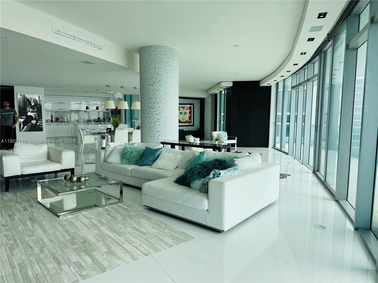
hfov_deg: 71.6
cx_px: 189
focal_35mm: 24
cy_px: 142
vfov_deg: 56.8
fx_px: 262
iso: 80
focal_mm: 6.76
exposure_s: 1/121
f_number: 1.78
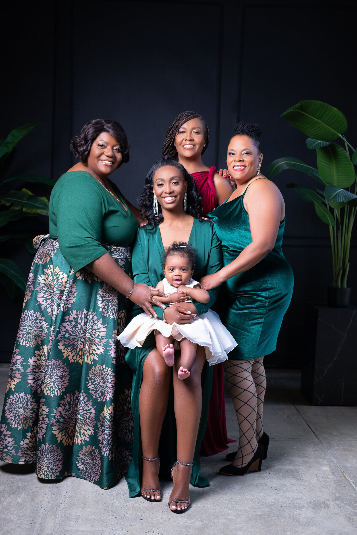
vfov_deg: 39.6
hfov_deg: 27.0
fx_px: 743
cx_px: 178
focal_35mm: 50
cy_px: 268
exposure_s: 1/160
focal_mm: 50
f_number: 4.5
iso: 500
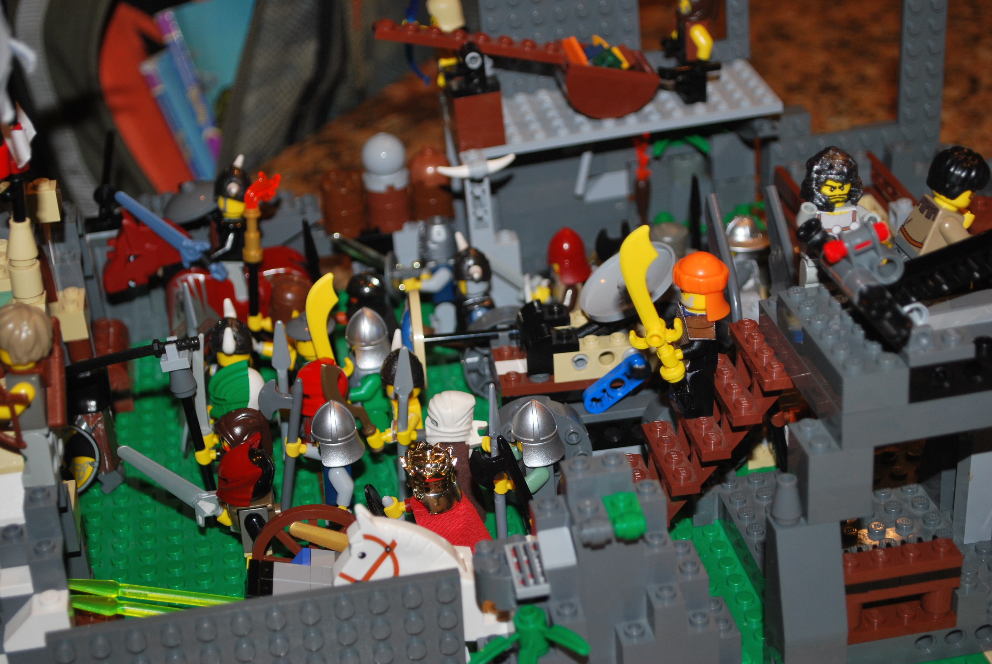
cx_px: 496
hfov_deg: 33.4
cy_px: 332
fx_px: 1655
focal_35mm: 60
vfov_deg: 22.7
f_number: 5.3
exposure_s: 1/60
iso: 200
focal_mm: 40
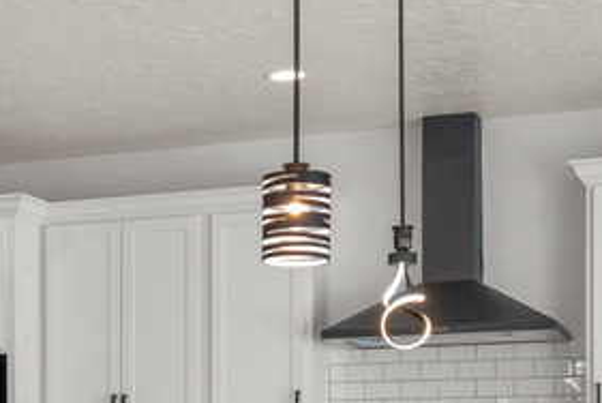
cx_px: -88
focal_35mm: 93
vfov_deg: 14.4
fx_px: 1554
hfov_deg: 20.7
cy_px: 450
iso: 500
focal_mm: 25.5
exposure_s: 1/6
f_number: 8
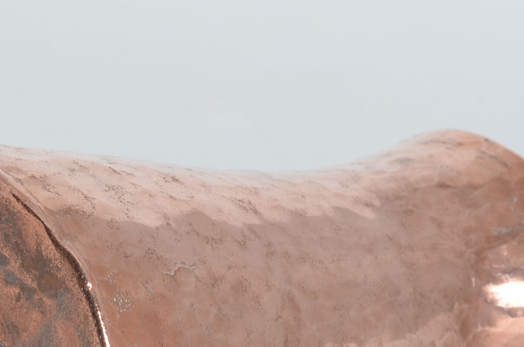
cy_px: 342
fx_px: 3311
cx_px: 201
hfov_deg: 9.0
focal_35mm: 228
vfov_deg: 6.0
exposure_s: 1/125
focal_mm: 50
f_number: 11
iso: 100
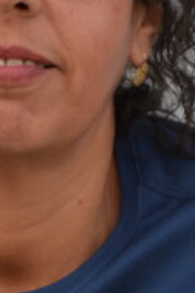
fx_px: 2946
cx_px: 14
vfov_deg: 5.7
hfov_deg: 3.8
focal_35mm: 362
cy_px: 243
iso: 280
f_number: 5.6
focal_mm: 52
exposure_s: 1/125
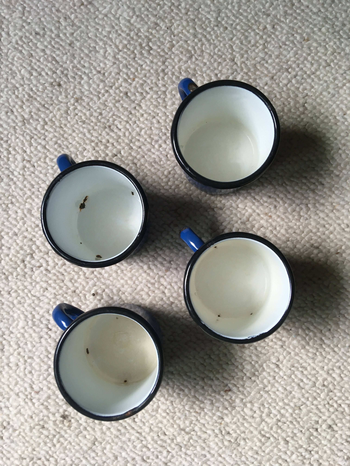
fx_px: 391
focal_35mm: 29
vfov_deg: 61.7
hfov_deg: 48.2
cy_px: 233
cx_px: 175
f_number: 2.2
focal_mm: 4.15
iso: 25
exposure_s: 1/33
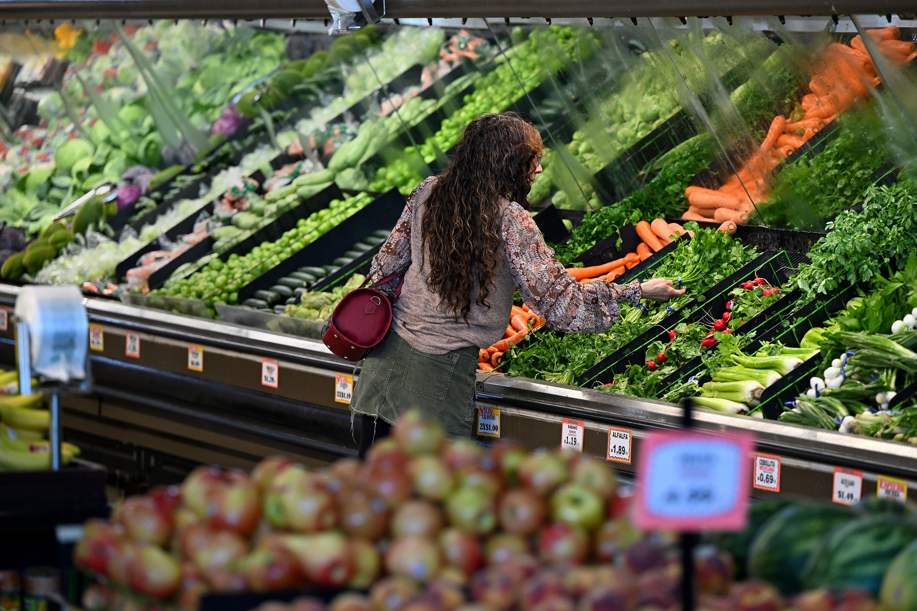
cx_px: 458
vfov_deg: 8.3
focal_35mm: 165
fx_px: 4203
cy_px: 306
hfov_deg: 12.5
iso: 3200
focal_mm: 165
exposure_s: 1/400
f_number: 3.5
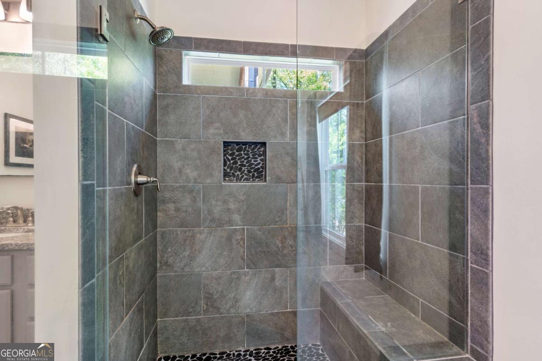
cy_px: 180
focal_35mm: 18
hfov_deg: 90.0
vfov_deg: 67.4
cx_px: 271
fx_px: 271
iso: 400
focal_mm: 18
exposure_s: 1/3
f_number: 8
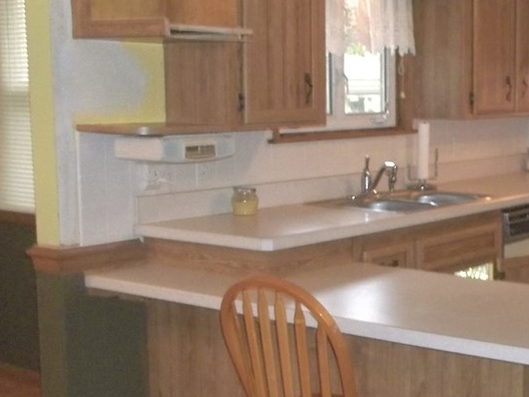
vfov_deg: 22.9
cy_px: 231
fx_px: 978
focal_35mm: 64
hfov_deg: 29.6
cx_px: 415
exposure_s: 1/30
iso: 400
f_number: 3.3
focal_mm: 5.9
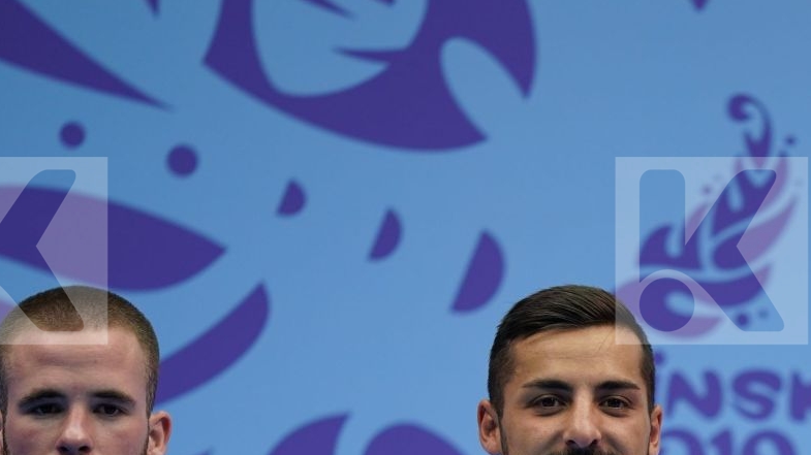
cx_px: 712
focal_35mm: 961
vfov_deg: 1.3
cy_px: 616
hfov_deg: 2.2
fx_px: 20659
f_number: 2.8
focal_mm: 400
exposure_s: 1/500
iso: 500
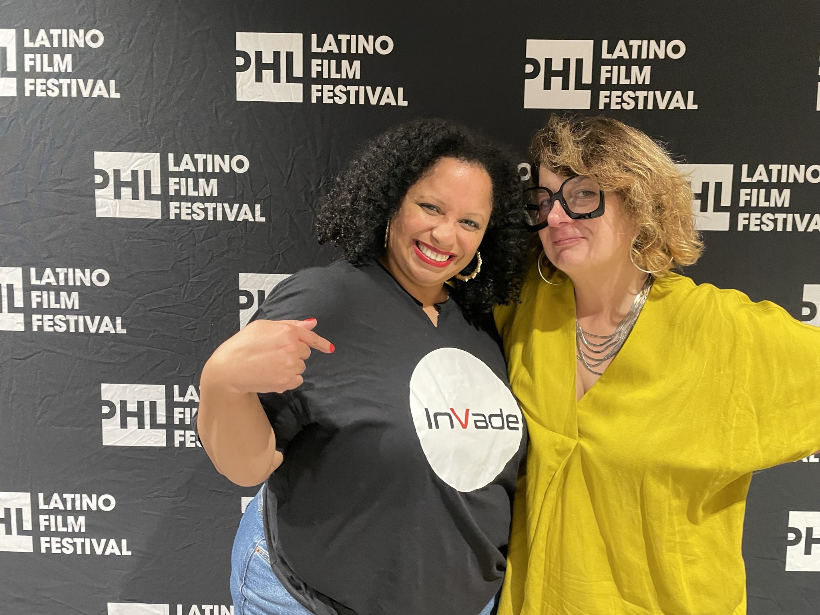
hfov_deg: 67.3
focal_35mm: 26
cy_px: 308
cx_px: 410
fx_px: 616
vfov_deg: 53.1
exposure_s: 1/40
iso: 400
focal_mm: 4.2
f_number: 1.6
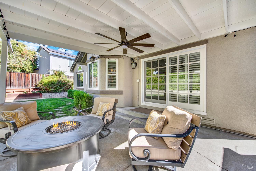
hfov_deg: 104.2
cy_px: 86
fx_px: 100
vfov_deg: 81.3
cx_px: 128
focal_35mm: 14
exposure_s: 1/25
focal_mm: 14
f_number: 14
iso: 100
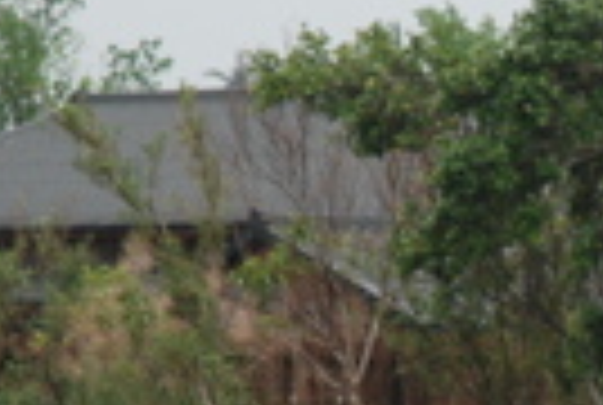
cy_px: 821
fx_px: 9573
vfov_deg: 2.4
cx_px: 1089
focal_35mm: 570
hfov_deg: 3.6
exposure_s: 1/250
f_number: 4
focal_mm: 85
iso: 400
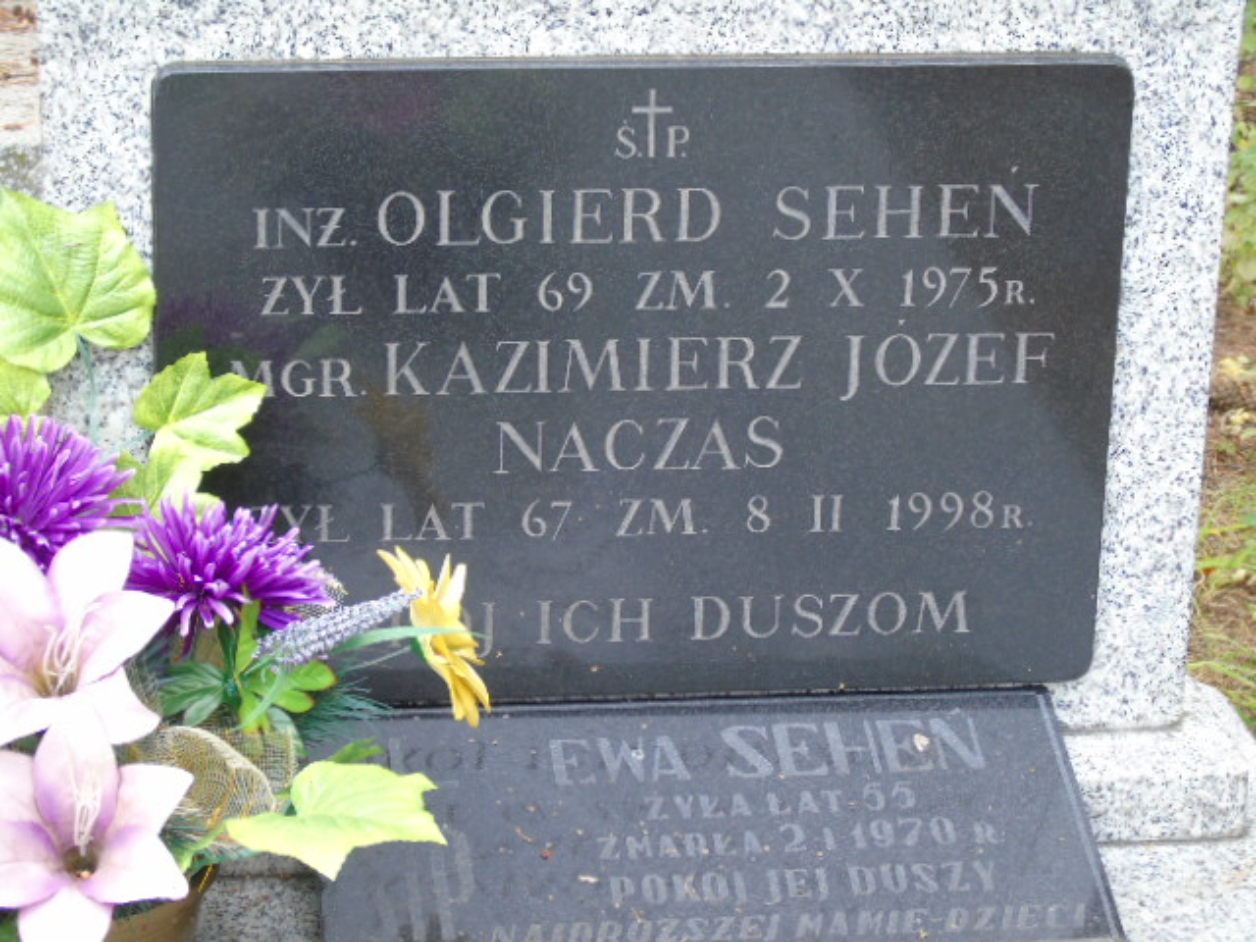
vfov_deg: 13.7
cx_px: 628
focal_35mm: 108
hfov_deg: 18.2
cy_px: 471
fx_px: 3919
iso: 160
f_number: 4.4
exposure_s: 1/30
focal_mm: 19
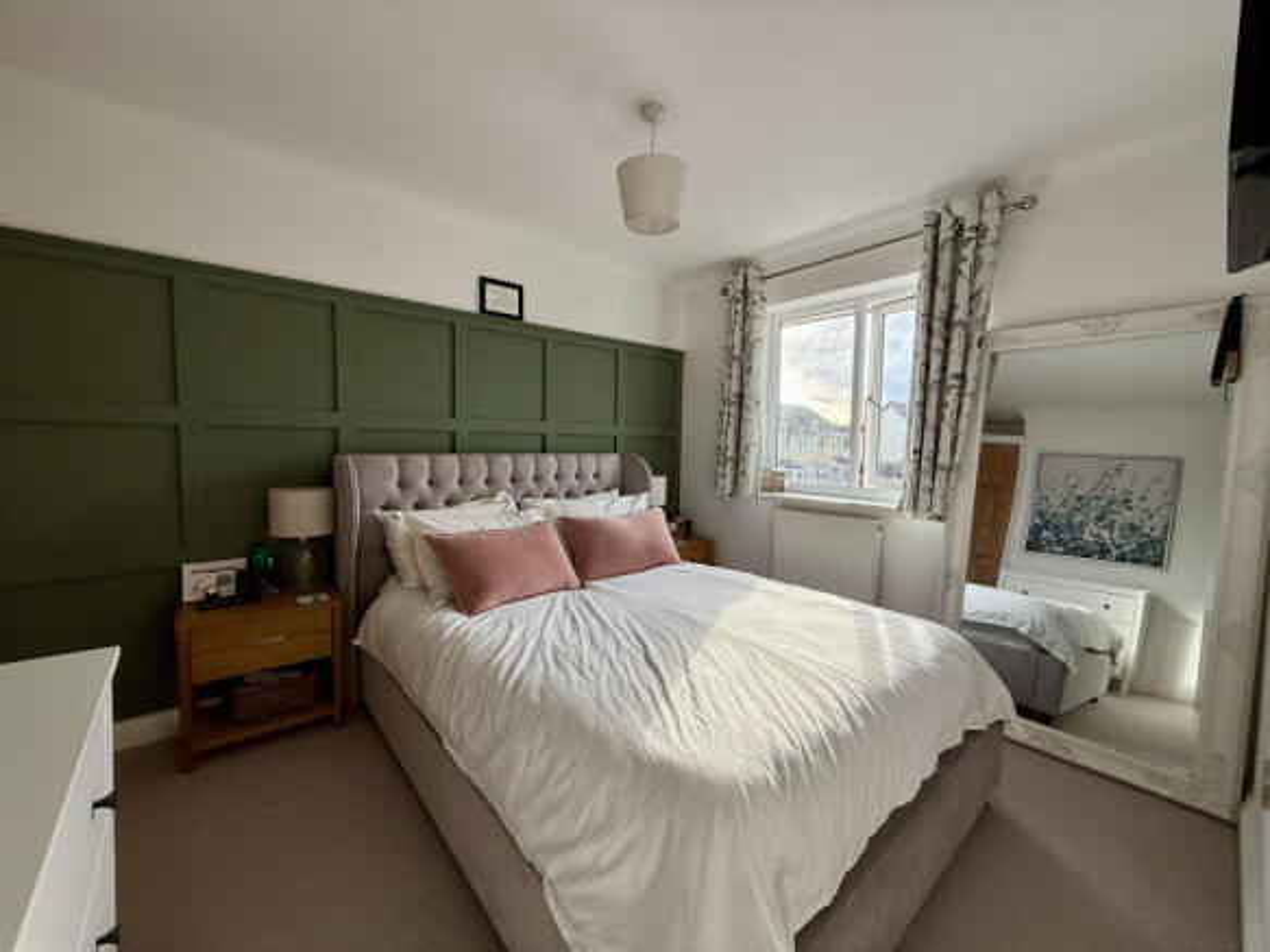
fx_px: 514
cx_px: 635
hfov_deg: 102.1
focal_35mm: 14
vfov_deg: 85.7
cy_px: 476
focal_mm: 2.22
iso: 64
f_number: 2.2
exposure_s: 1/147
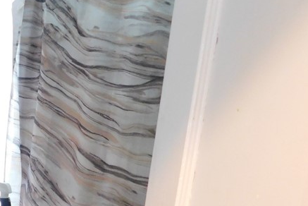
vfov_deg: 23.5
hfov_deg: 31.4
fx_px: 479
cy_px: 189
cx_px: -35
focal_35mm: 56
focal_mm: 4
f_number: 3
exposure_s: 1/8
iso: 500
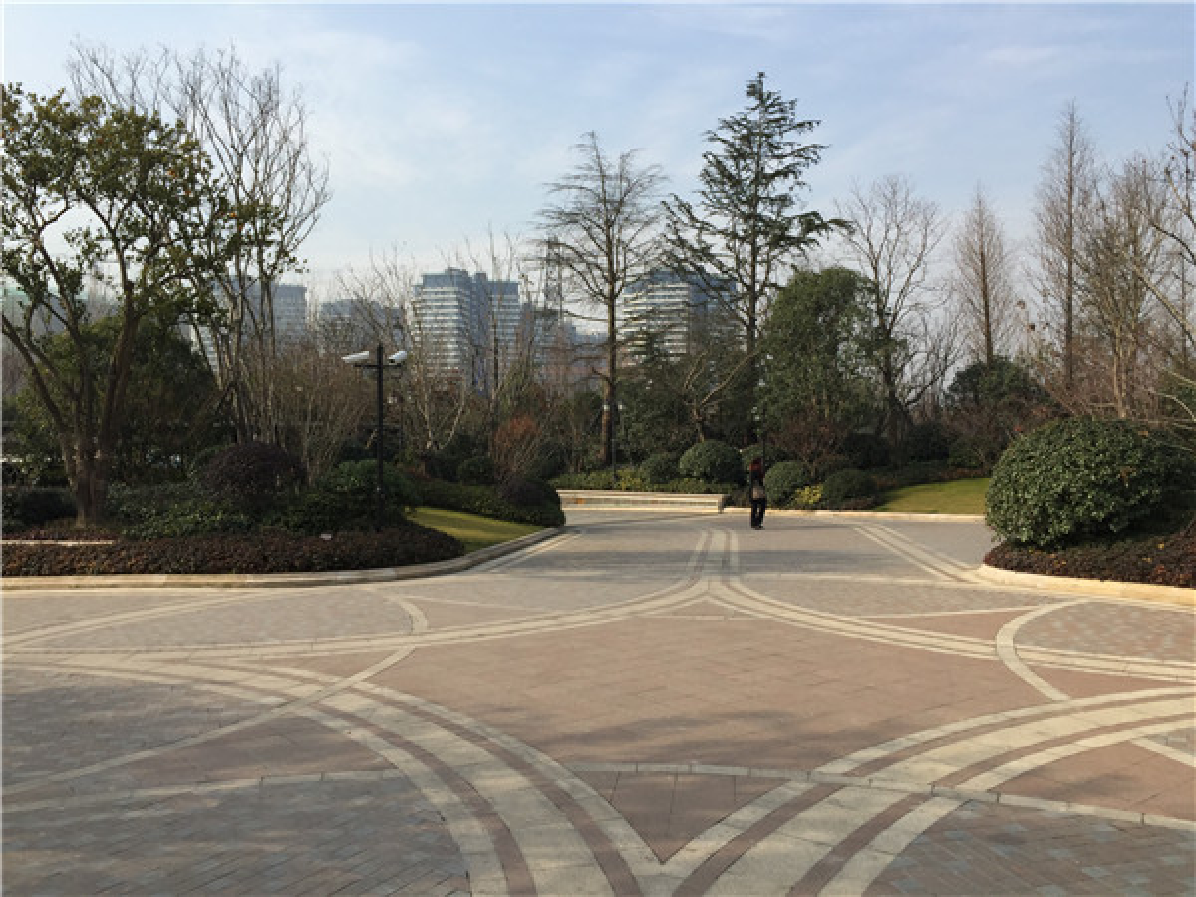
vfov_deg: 48.2
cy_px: 448
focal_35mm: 29
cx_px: 598
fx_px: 1002
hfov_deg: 61.7
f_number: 2.2
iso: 32
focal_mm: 4.15
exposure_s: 1/1522
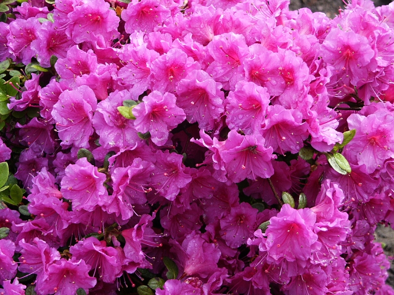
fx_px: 888
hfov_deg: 25.0
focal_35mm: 78
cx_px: 197
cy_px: 148
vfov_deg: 18.9
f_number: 3.6
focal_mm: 15.54
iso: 64
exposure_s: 1/250
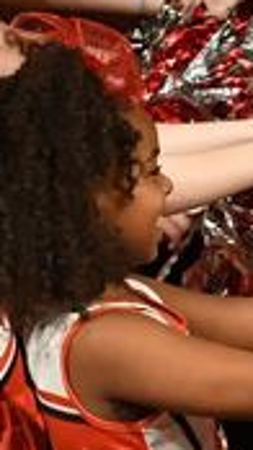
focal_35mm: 1427
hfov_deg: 0.9
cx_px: 888
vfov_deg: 1.5
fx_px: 17002
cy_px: 270
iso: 1600
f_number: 4
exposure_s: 1/160
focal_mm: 116
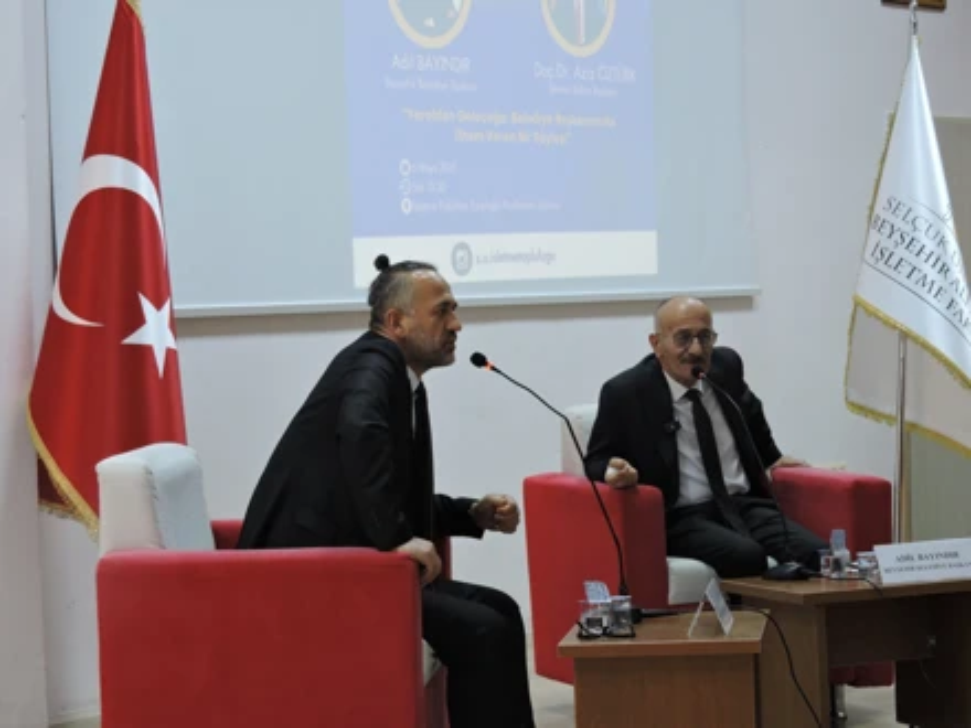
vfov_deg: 14.1
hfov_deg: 18.7
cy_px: 364
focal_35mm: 105
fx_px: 2945
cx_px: 486
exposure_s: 1/15
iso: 400
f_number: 4.8
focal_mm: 18.8
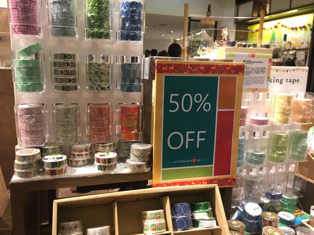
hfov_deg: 60.0
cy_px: 121
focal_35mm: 30
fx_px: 272
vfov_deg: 46.8
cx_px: 157
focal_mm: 4.15
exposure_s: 1/33
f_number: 2.2
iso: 125
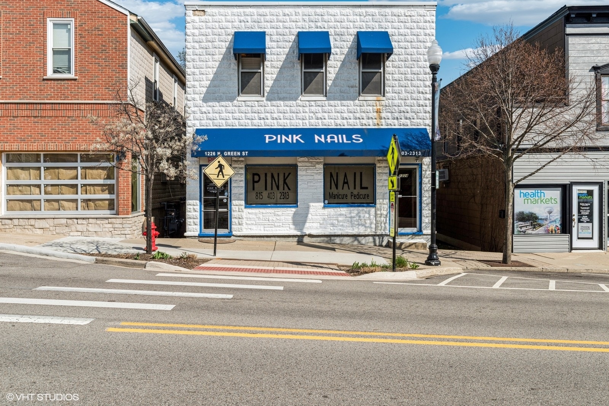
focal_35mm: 30
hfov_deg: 61.9
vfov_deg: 43.6
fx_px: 508
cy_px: 203
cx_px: 304
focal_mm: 30
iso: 200
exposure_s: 1/320
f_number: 11
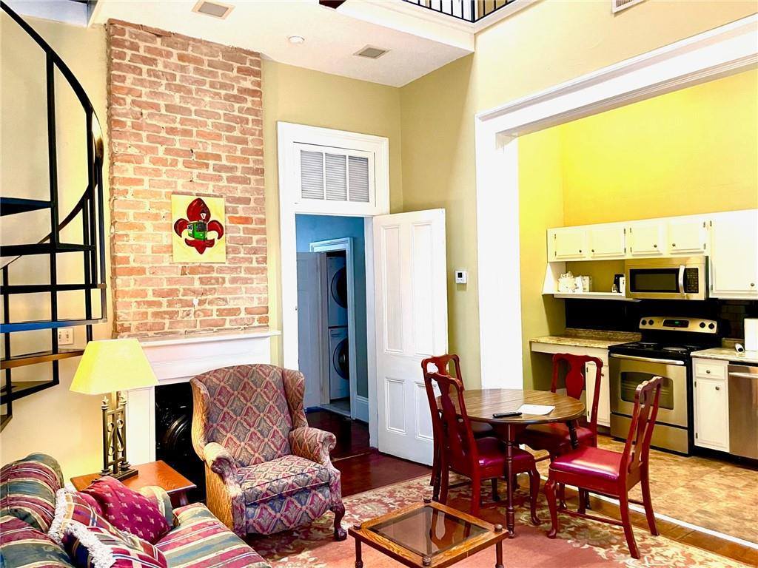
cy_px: 284
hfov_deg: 67.3
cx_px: 379
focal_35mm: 26
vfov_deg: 53.1
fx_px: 569
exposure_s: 1/60
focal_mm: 5.1
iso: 400
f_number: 1.6
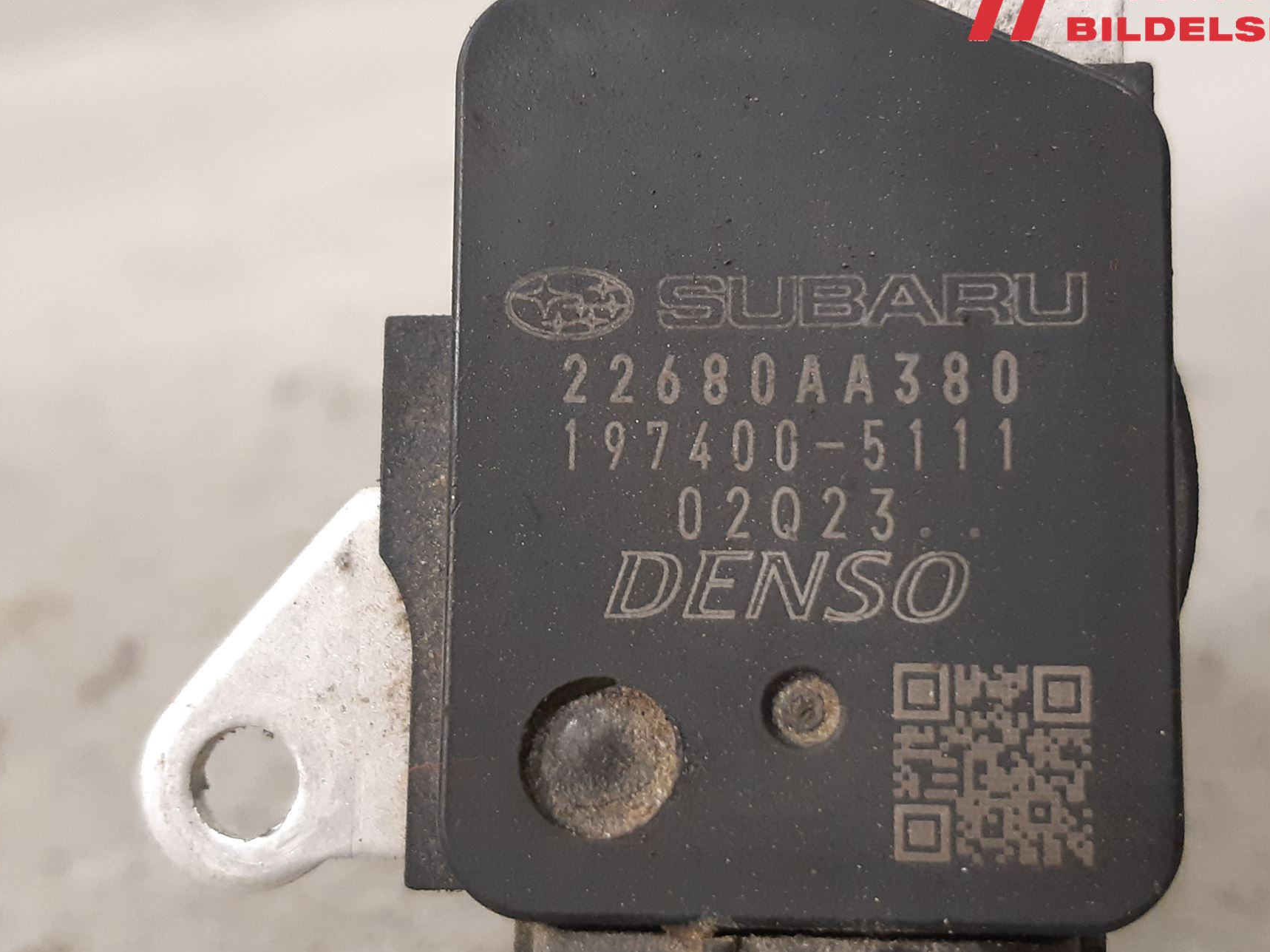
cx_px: 665
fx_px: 1137
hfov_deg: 58.3
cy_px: 483
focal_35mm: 31
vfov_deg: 45.4
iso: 250
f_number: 1.7
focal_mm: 3.93
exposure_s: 1/33
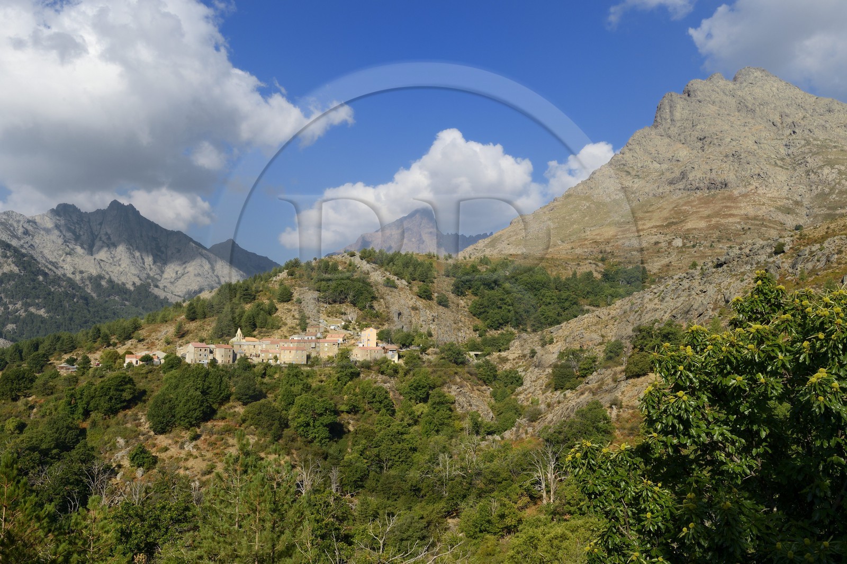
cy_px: 282
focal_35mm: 32
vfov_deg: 41.1
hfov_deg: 58.7
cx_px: 424
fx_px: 752
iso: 200
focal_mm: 32
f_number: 13
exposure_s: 1/250
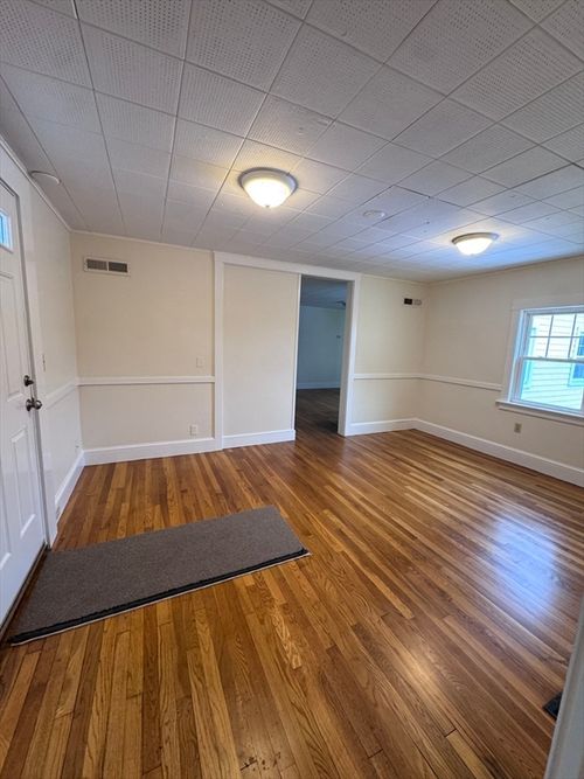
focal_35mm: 14
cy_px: 390
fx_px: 315
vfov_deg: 102.1
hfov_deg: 85.7
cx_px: 292
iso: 200
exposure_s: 1/60
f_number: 2.2
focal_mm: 2.22
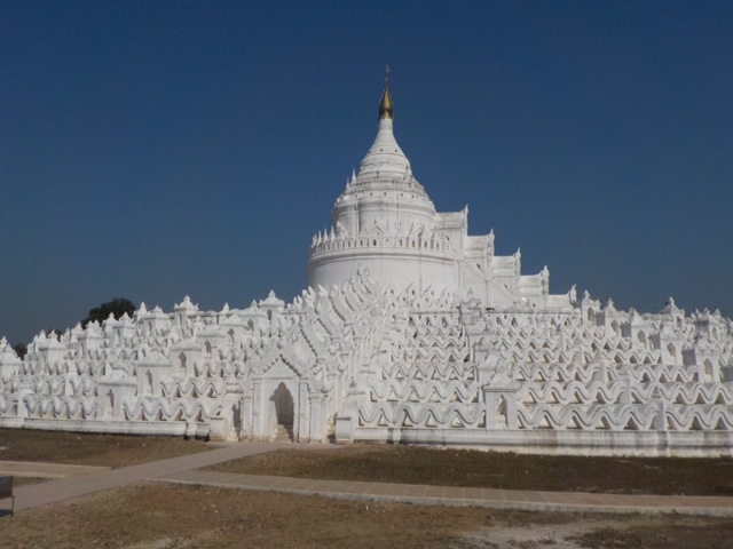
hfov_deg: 60.0
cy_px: 274
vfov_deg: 46.8
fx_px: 635
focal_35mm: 30
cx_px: 366
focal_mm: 4.1
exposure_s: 1/1250
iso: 125
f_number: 6.6
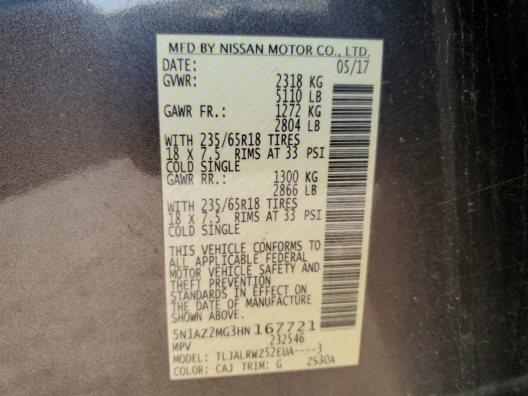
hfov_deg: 67.3
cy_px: 198
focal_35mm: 26
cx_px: 264
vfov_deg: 53.1
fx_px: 397
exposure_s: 1/263
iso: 50
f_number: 1.5
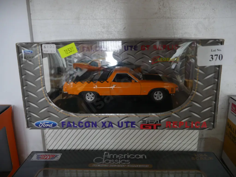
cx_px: 118
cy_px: 88
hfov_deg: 63.4
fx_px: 191
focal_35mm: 28
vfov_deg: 49.8
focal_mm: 14
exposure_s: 1/60
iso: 1000
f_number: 3.5
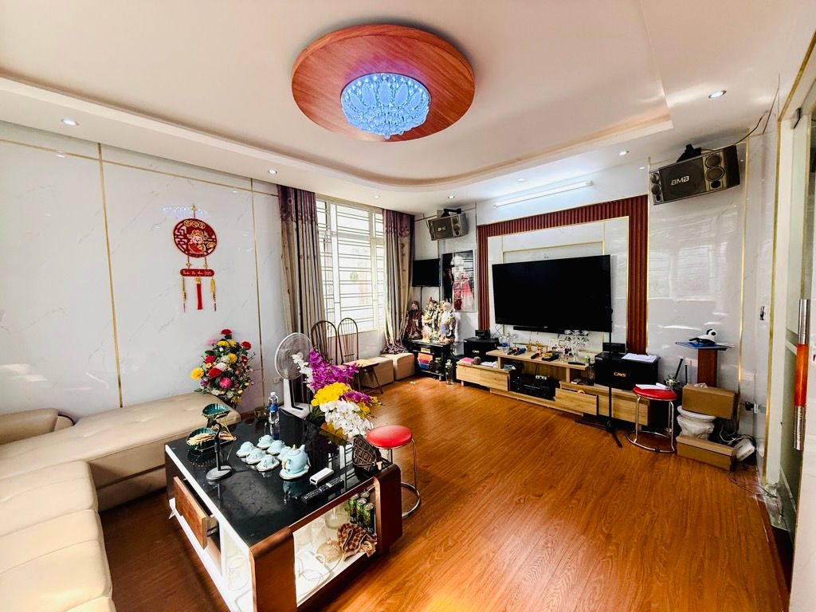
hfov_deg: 102.1
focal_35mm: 14
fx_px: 330
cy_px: 306
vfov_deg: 85.7
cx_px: 408
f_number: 2.2
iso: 160
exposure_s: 1/100
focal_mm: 2.22
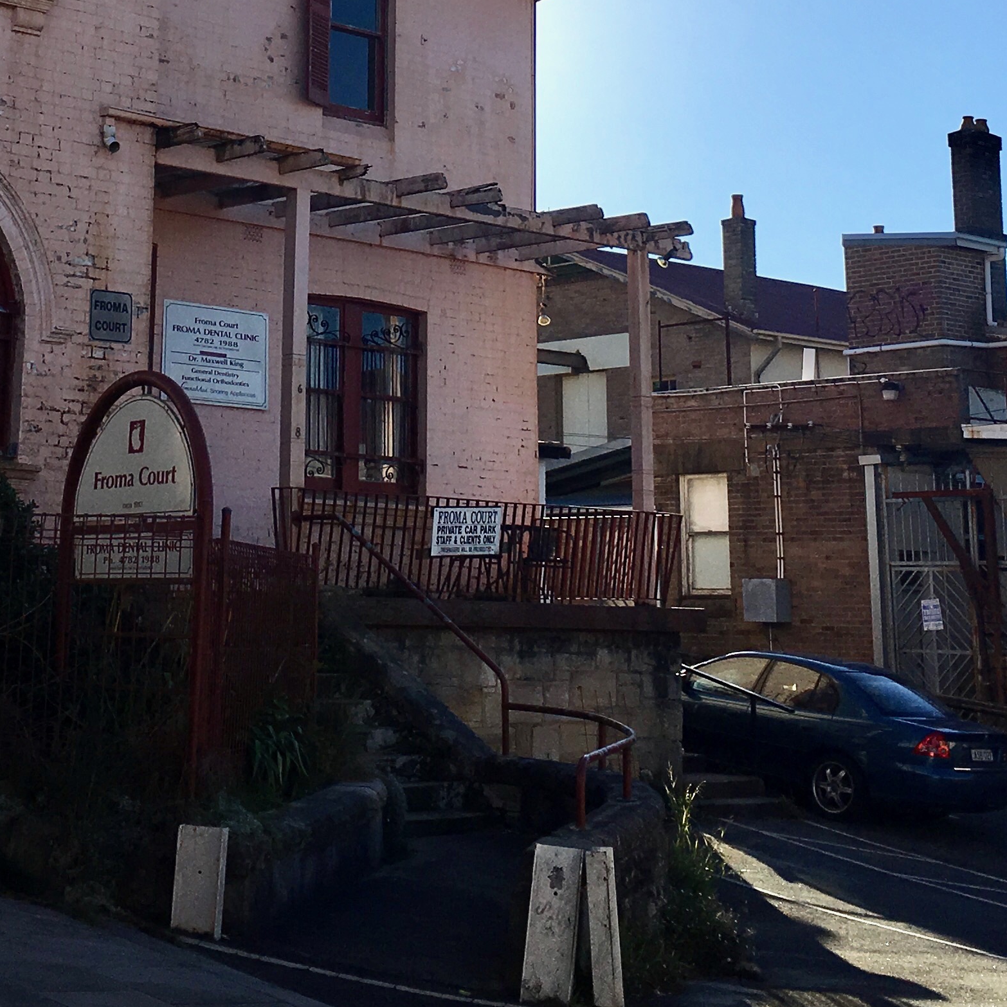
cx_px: 349
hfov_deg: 26.0
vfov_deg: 25.3
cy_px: 102
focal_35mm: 66
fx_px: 2172
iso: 25
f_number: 2.2
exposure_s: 1/1672
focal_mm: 4.15
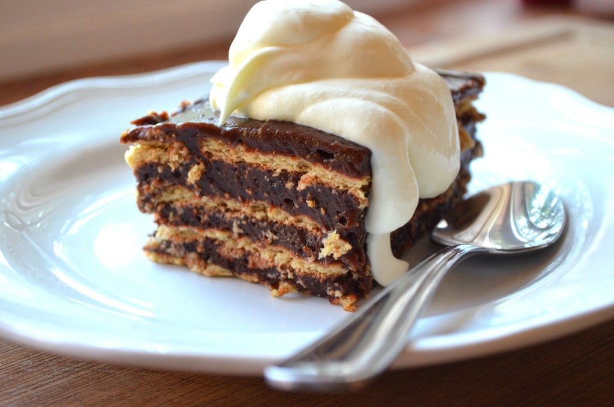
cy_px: 204
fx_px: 1149
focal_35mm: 68
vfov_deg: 20.1
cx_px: 307
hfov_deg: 29.9
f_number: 5.3
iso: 1600
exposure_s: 1/60
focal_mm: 45
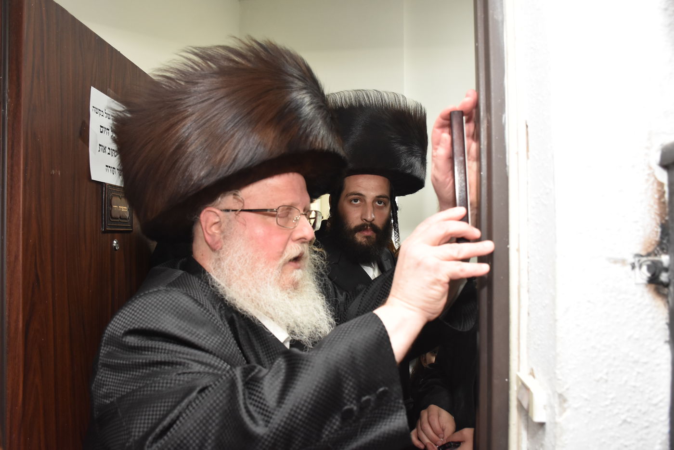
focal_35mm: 30
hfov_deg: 61.9
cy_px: 225
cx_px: 337
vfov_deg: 43.6
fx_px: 562
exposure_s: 1/60
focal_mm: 20
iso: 1250
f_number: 5.6
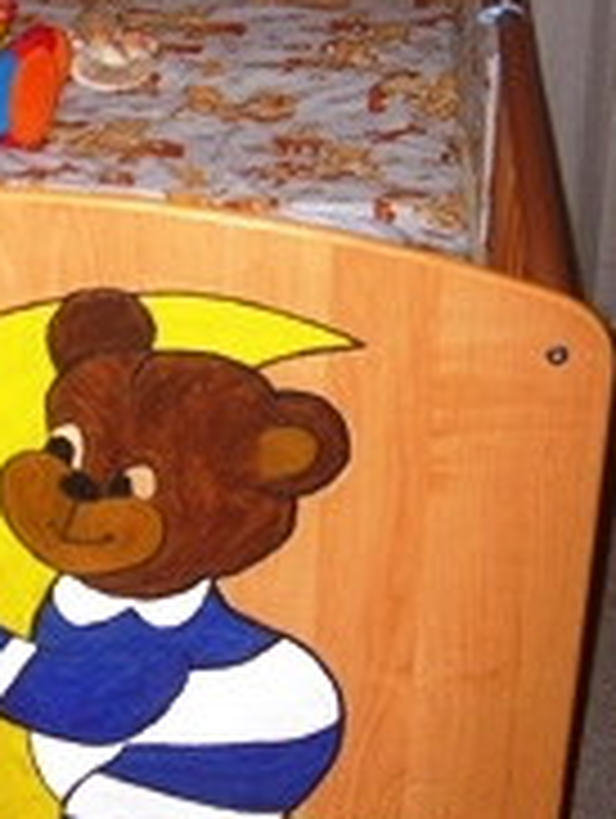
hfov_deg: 16.9
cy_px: 374
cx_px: 27
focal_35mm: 86
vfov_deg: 22.7
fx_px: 2036
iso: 50
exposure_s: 1/125
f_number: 2.8
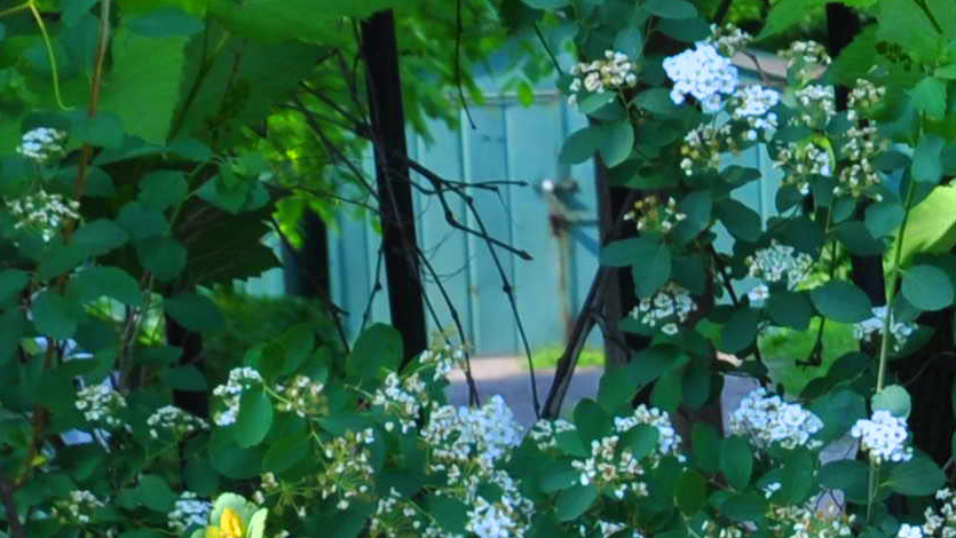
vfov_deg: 5.2
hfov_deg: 9.0
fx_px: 5925
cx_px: 1488
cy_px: 853
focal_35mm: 234
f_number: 10
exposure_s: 1/40
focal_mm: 29
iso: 100
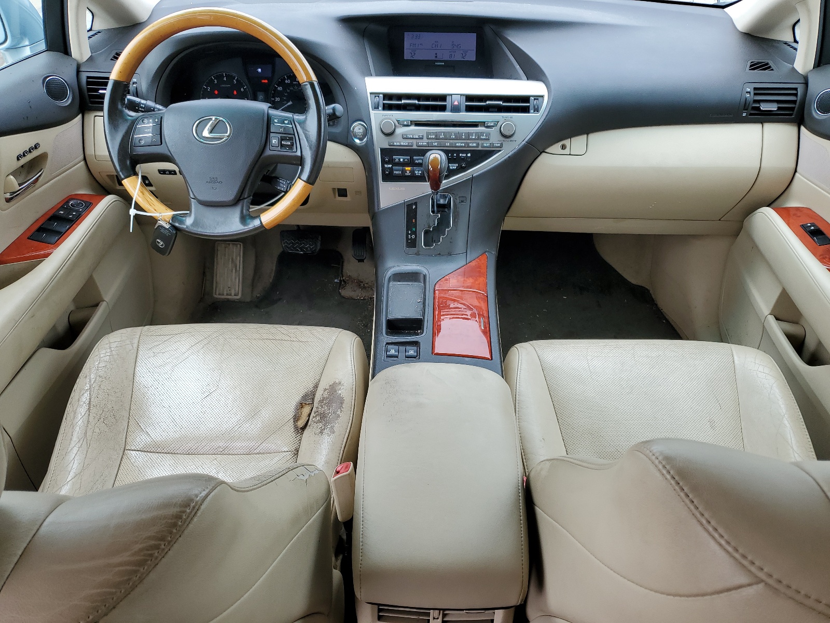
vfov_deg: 53.1
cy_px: 312
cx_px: 415
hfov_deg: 67.3
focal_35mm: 26
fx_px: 623
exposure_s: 1/294
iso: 50
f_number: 1.5
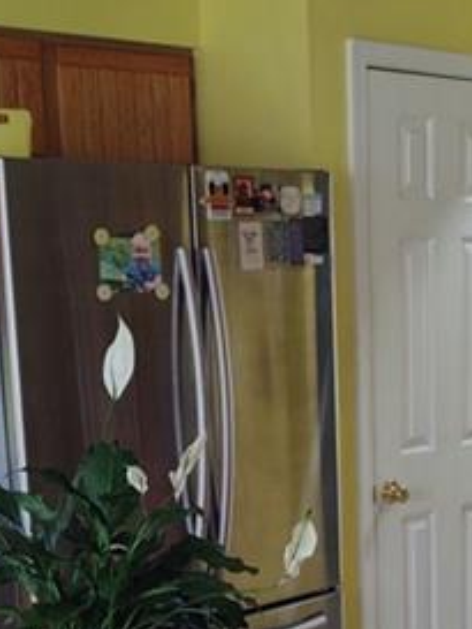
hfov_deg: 19.2
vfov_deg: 24.9
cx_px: 373
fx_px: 1381
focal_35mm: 76
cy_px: 569
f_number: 1.7
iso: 122
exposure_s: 1/60
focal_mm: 4.75
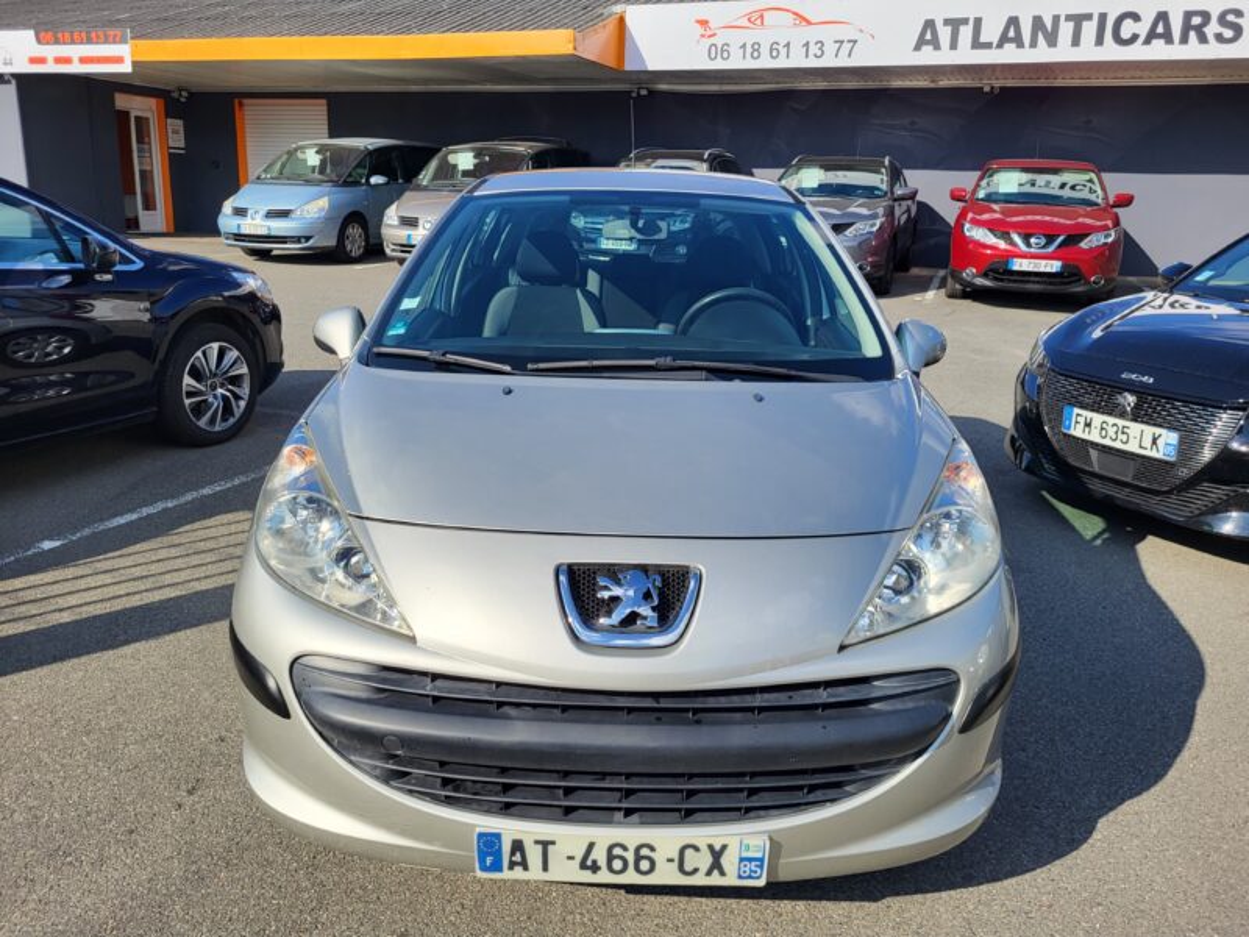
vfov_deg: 53.1
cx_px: 624
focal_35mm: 26
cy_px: 468
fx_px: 938
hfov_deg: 67.3
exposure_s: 1/2500
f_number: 1.8
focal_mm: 5.4
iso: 40
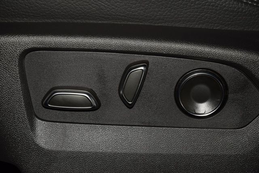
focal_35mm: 105
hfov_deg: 19.5
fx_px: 756
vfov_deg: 13.0
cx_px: 130
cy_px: 86
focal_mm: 70
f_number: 8
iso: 100
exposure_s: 1/125
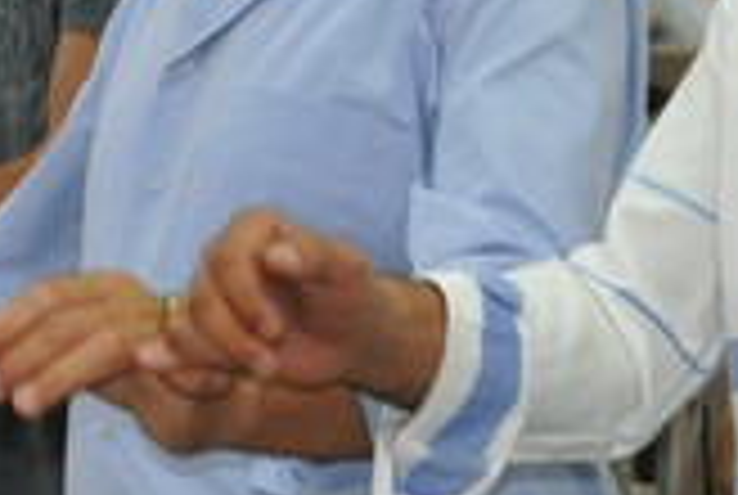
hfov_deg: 11.8
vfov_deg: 8.3
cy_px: 155
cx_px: 1084
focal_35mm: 166
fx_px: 3409
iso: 1250
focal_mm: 26
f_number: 4.5
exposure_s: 1/80
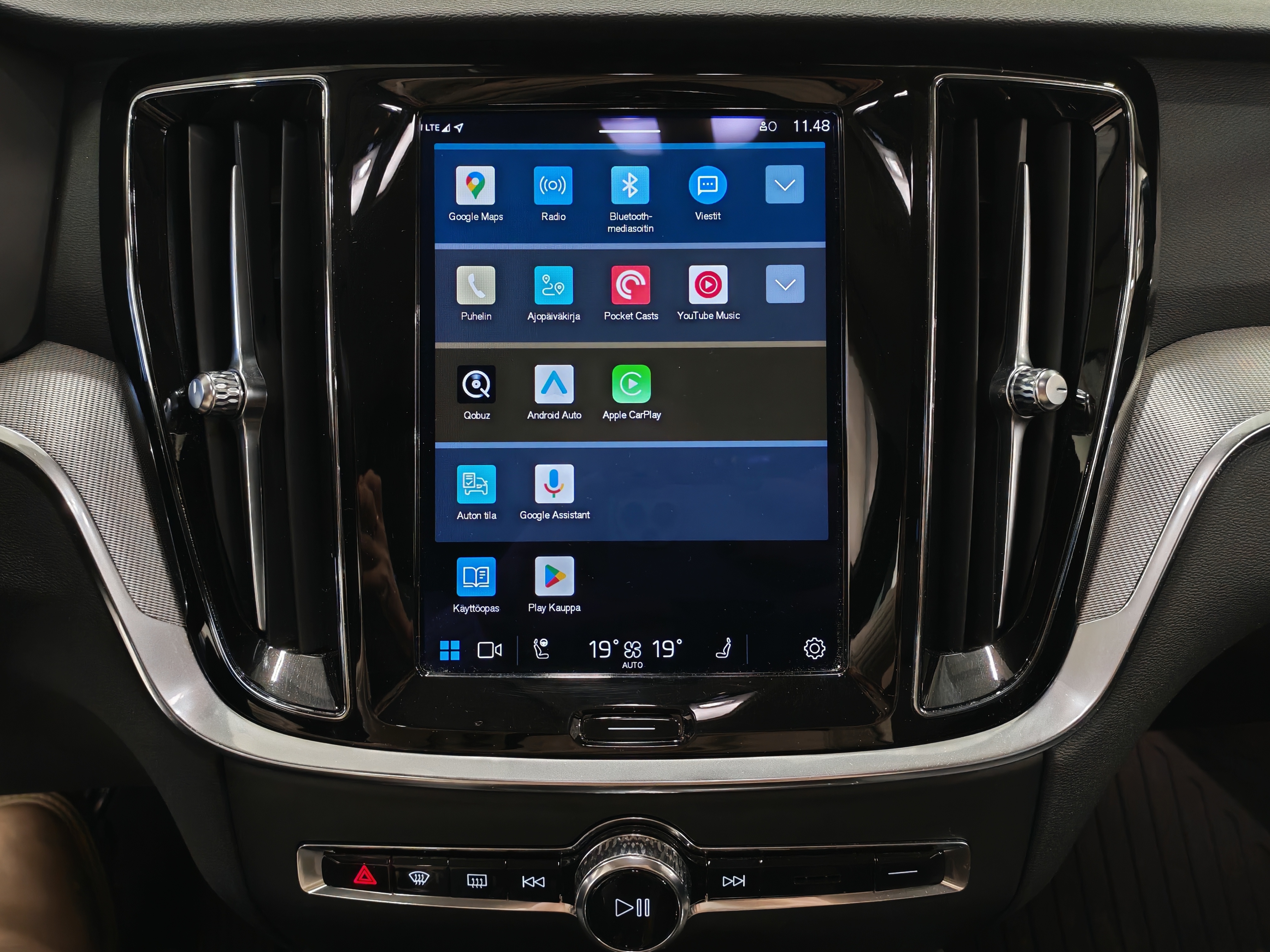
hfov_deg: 56.8
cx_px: 635
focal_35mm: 32
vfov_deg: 44.2
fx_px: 1174
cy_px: 476
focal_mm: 6.12
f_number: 1.9
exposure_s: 1/50
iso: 1000
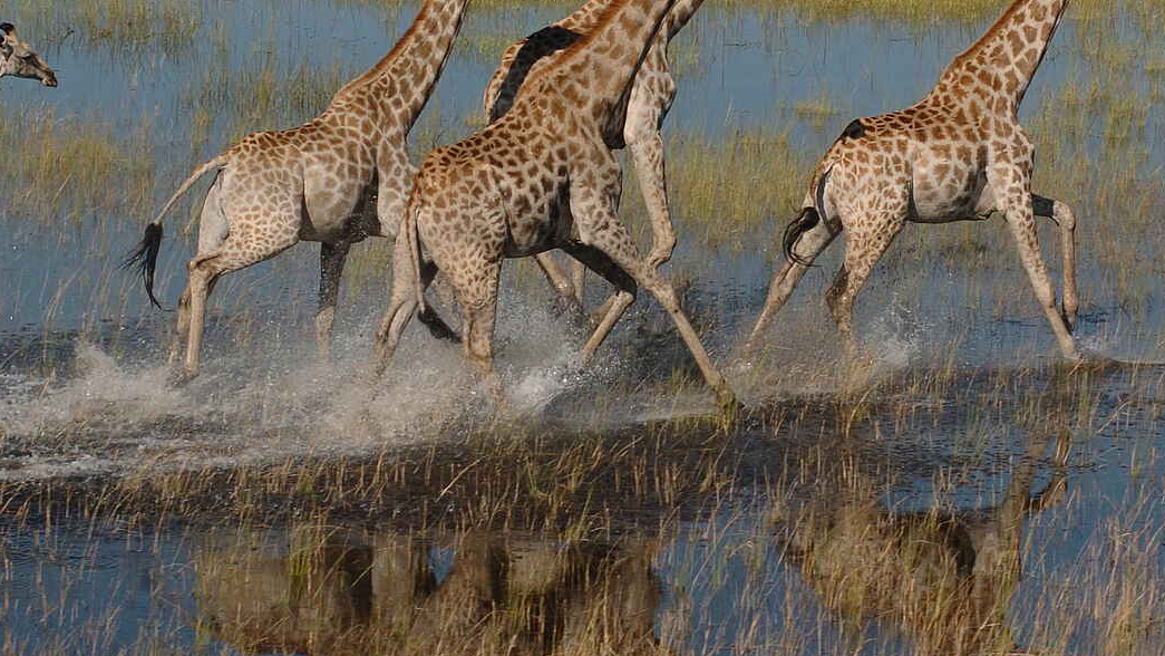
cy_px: 325
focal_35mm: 192
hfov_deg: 11.2
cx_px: 547
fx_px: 5932
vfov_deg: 6.3
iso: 200
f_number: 10
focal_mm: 80
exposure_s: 1/400
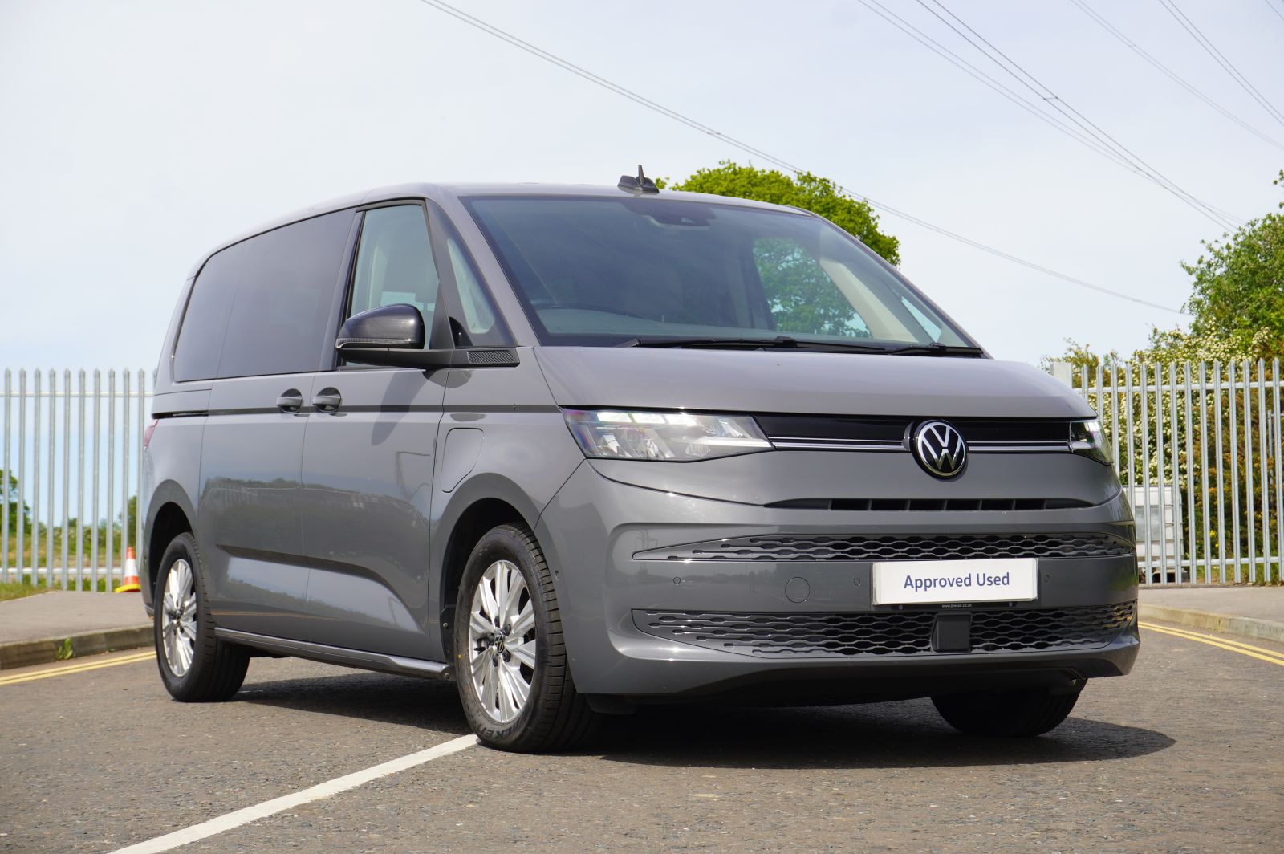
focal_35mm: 68
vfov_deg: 20.1
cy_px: 427
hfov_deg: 29.9
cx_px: 642
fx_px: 2405
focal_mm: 45
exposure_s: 1/100
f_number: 8
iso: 100
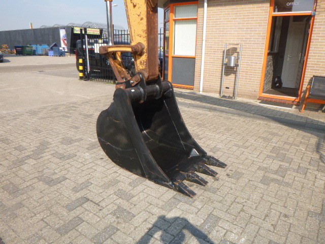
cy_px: 122
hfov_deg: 69.4
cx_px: 162
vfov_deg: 54.9
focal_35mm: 25
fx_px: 235
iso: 100
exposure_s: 1/400
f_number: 3.9
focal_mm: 4.5
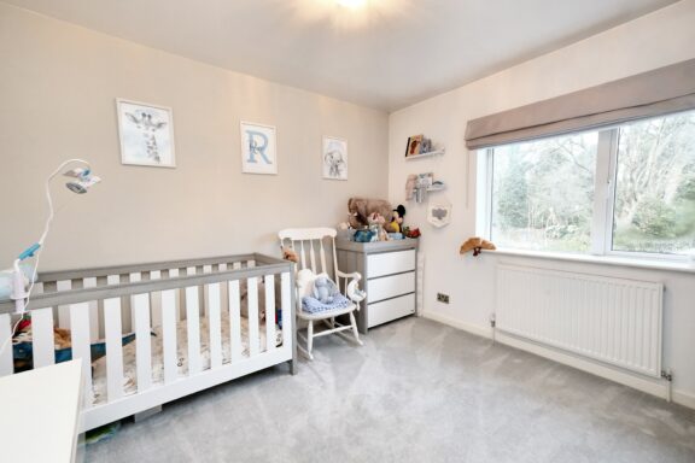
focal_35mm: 15
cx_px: 348
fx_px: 290
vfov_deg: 77.3
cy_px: 232
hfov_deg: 100.4
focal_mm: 10
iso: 4000
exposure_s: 1/56
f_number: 5.6
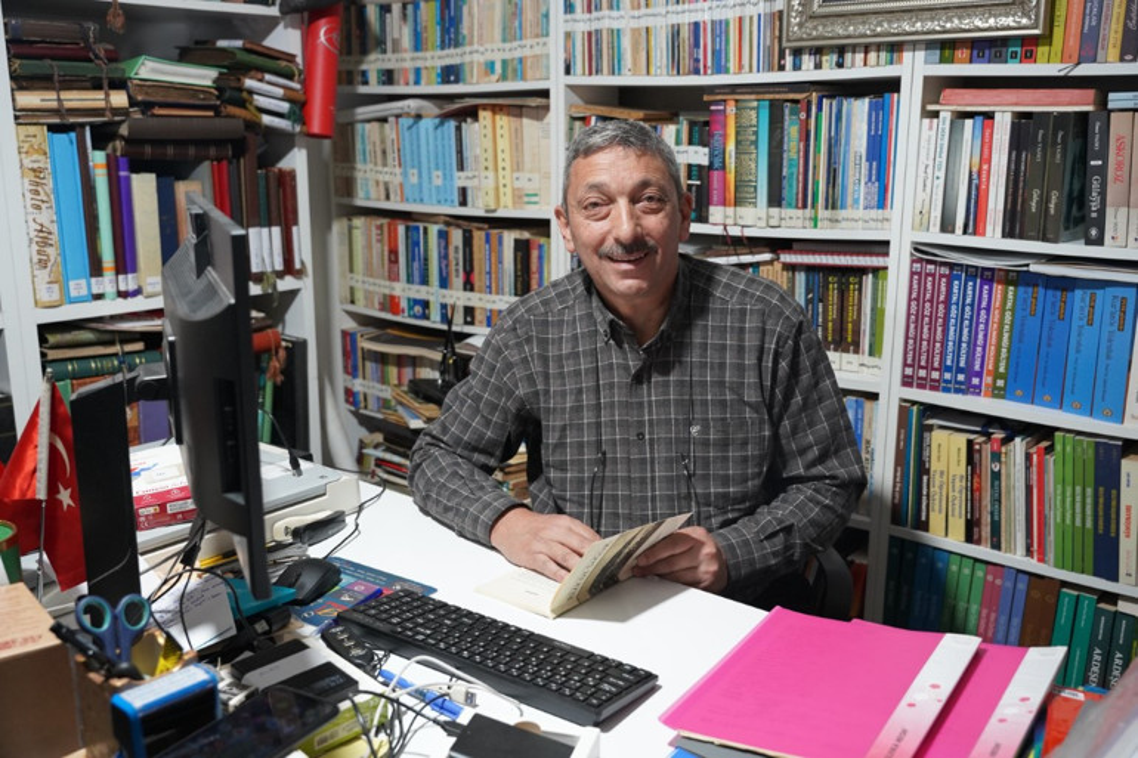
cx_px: 569
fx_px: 1087
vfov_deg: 38.4
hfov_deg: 55.3
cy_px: 379
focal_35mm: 34
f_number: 4
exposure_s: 1/160
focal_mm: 34.4
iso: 3200
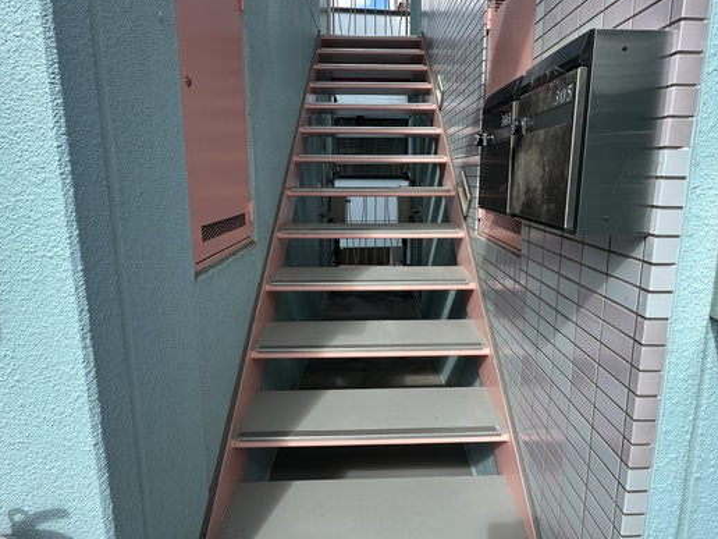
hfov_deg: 84.5
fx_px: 394
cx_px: 385
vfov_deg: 68.4
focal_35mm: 19
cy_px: 236
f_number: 2.2
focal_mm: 2.22
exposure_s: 1/479
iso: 40
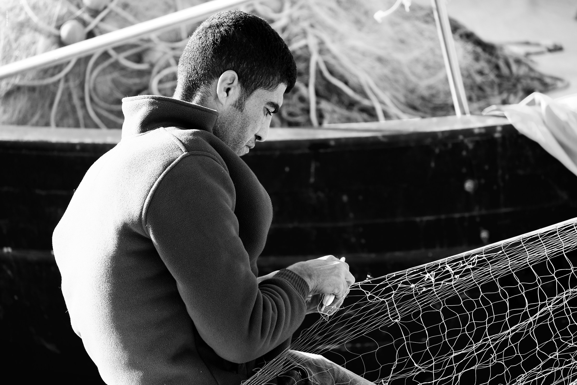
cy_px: 192
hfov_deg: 8.0
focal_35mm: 259
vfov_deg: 5.3
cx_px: 288
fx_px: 4151
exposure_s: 1/160
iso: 400
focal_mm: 172.4
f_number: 5.6
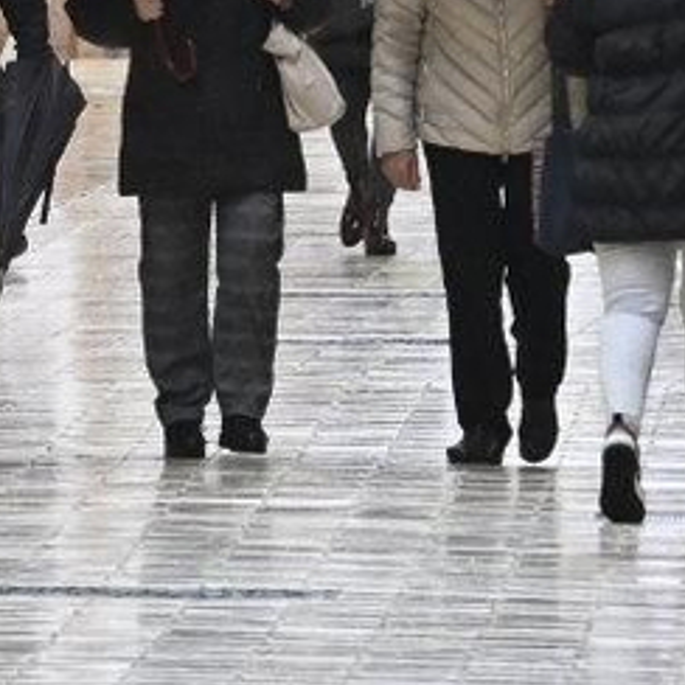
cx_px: 225
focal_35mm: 1379
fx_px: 30868
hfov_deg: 1.3
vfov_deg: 1.3
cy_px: -164
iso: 1400
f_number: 6.3
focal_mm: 165
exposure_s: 1/200
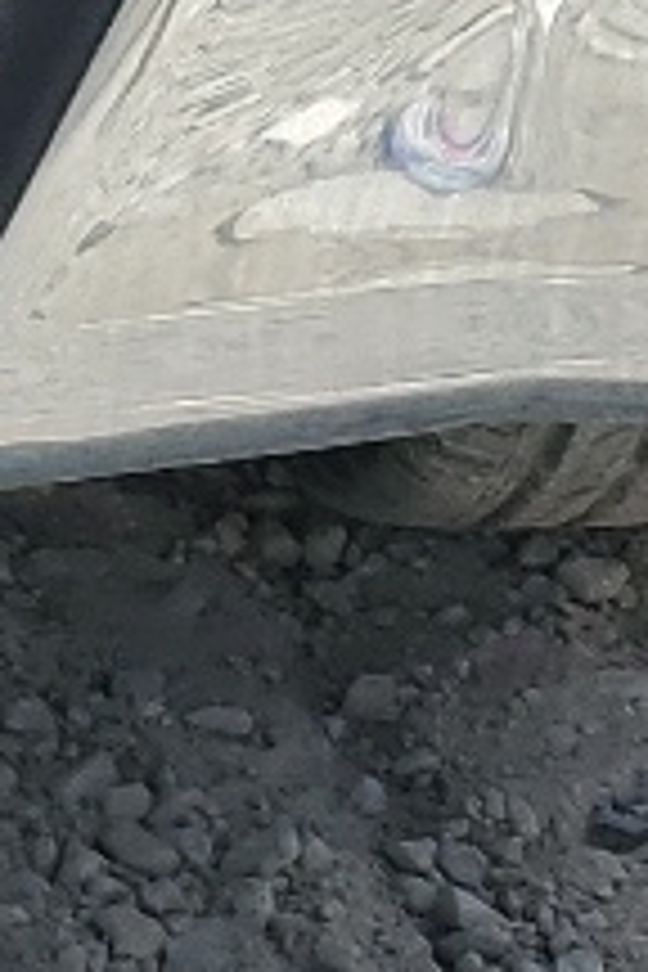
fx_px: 5400
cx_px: -1202
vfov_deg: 9.5
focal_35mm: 200
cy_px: -1040
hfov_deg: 6.4
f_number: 1.5
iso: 50
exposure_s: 1/3333
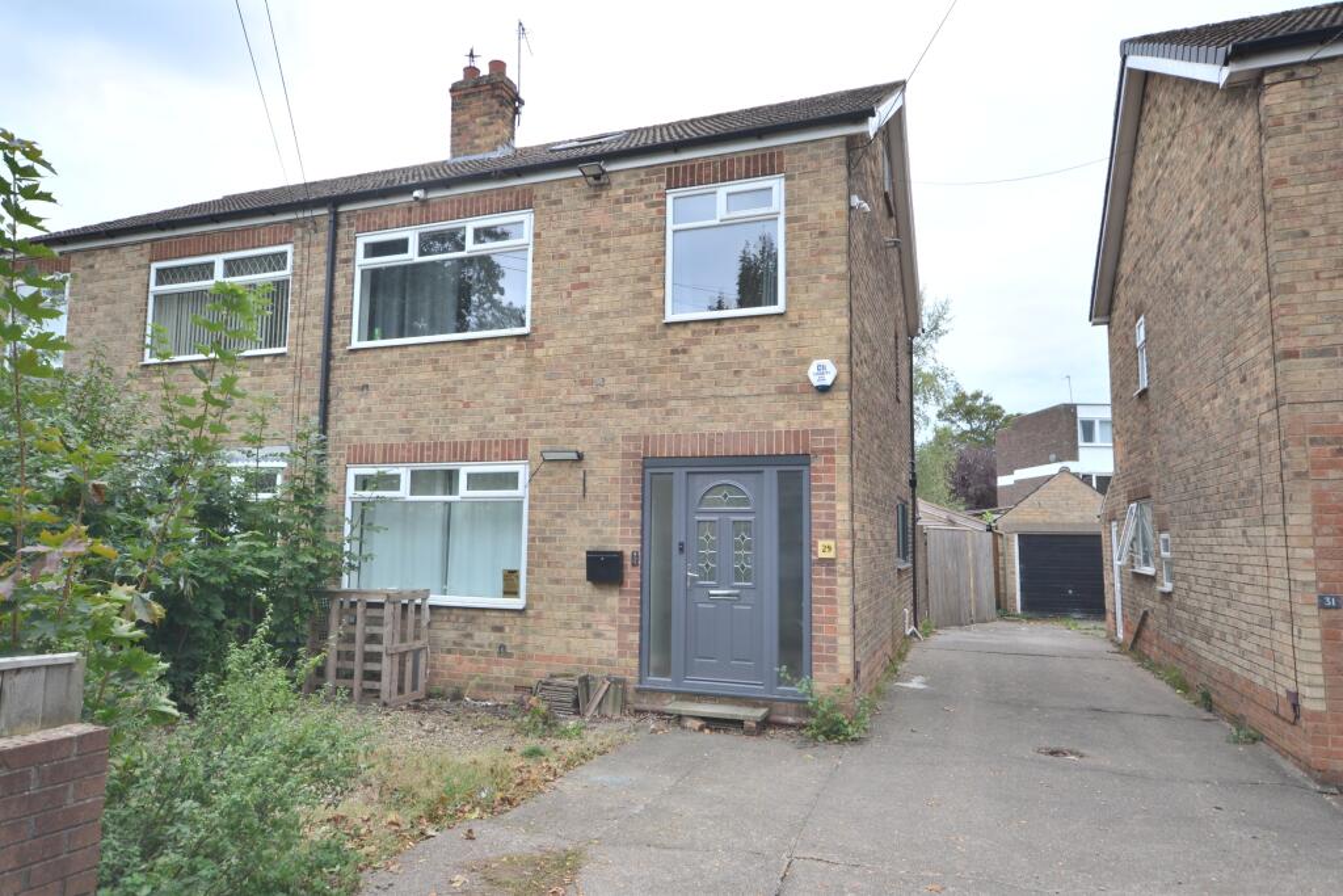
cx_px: 672
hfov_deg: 77.3
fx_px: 839
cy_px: 448
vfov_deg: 56.2
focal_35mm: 22
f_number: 5.6
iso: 140
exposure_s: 1/125
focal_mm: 15
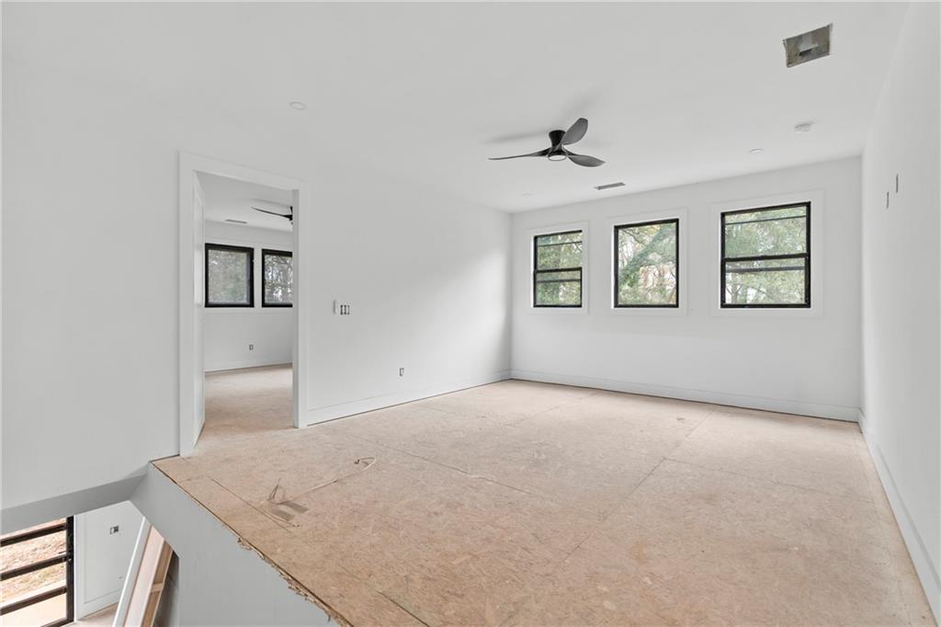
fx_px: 418
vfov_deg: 73.7
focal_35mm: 16
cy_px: 314
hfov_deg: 96.8
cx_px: 470
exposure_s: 1/4
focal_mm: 16
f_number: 2.8
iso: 250
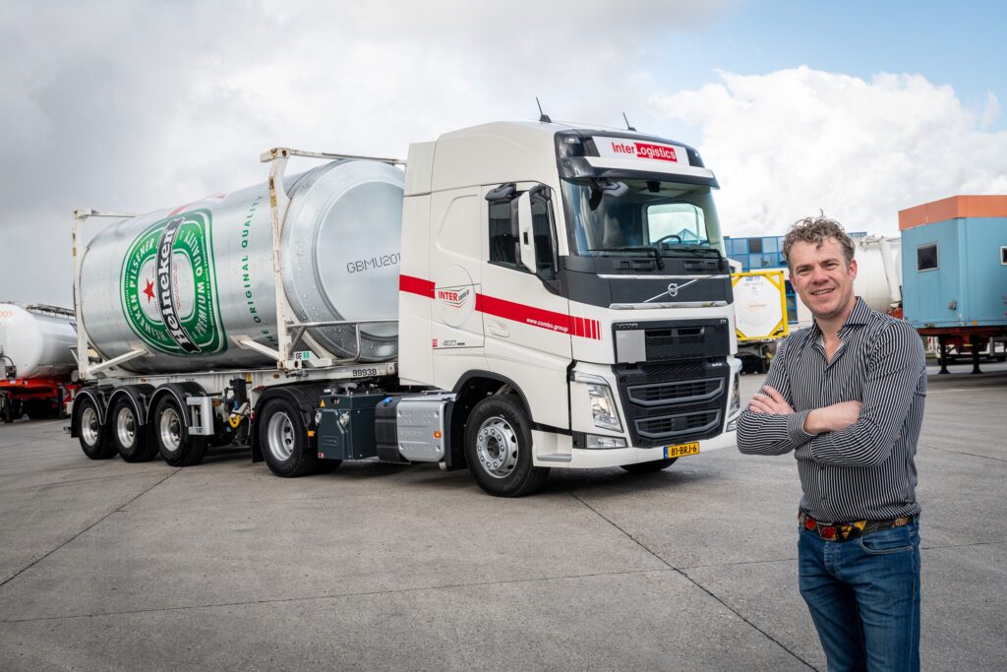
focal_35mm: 42
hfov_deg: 46.4
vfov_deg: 31.9
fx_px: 1175
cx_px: 504
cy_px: 336
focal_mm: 42
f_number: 11
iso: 200
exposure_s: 1/40
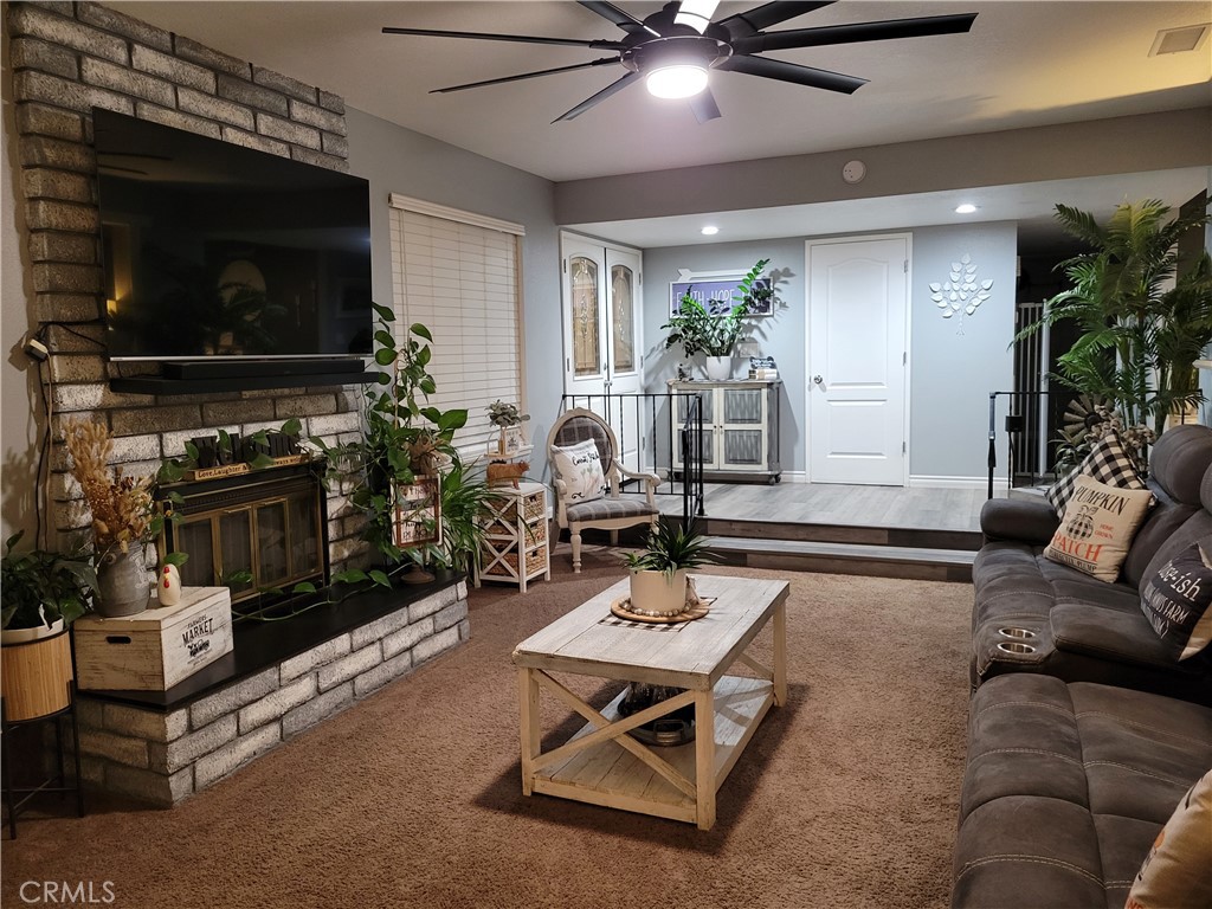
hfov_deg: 67.3
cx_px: 606
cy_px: 454
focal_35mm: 26
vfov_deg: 53.1
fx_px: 910
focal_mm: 5.4
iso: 400
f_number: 1.8
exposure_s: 1/40
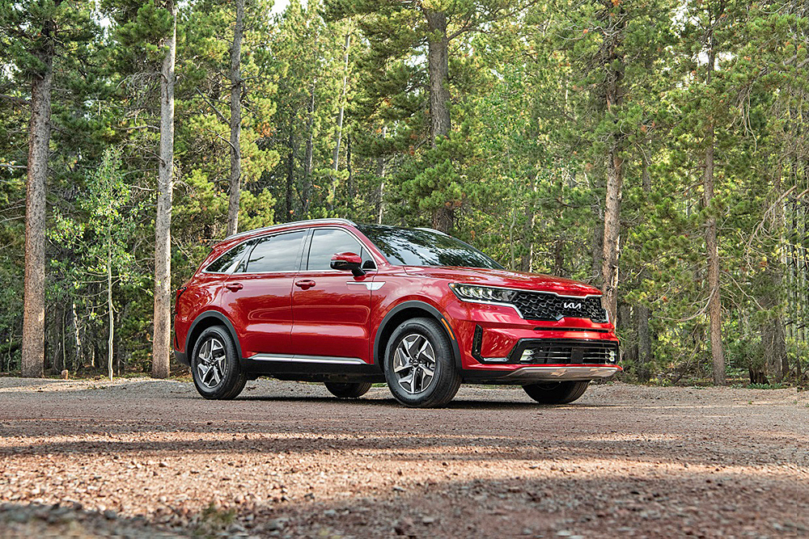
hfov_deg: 39.6
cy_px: 270
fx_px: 1124
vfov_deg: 27.0
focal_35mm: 50
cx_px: 404
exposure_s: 1/100
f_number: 8
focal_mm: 50
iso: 640
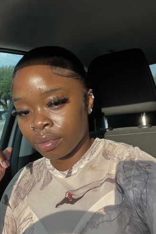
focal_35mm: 32
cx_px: 74
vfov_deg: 58.7
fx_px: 208
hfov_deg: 41.1
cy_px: 117
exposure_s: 1/121
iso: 32
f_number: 2.2
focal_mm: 2.71
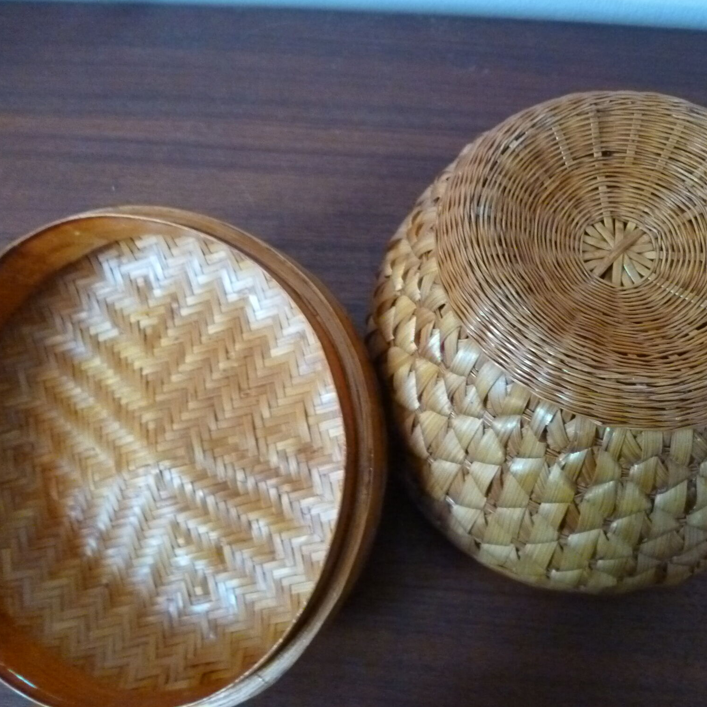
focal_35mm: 30
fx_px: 693
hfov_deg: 53.3
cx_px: 452
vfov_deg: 54.0
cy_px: 348
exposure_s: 1/10
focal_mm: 4.5
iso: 800
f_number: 2.8
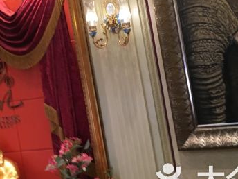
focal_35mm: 59
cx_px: 87
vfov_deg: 24.4
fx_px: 406
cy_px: 34
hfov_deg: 32.5
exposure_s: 1/33
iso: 200
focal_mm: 4.15
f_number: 2.2
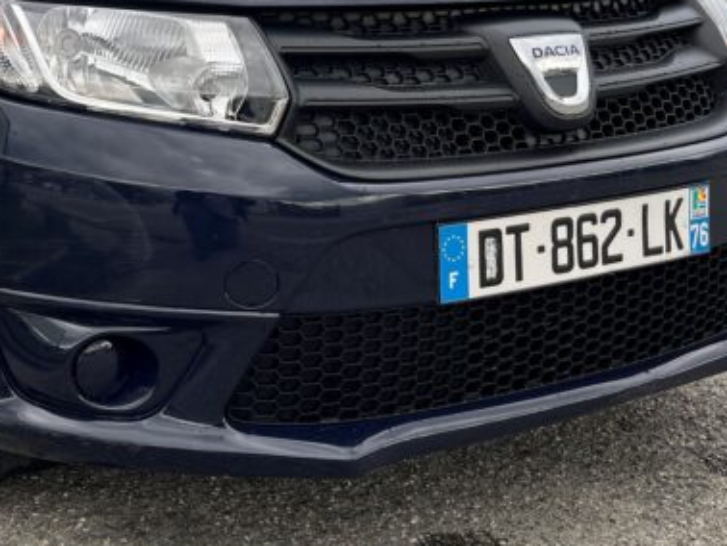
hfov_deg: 34.1
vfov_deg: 25.6
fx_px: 1156
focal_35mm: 55
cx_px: 171
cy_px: 38
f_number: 1.6
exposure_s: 1/459
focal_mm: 5.1
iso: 50
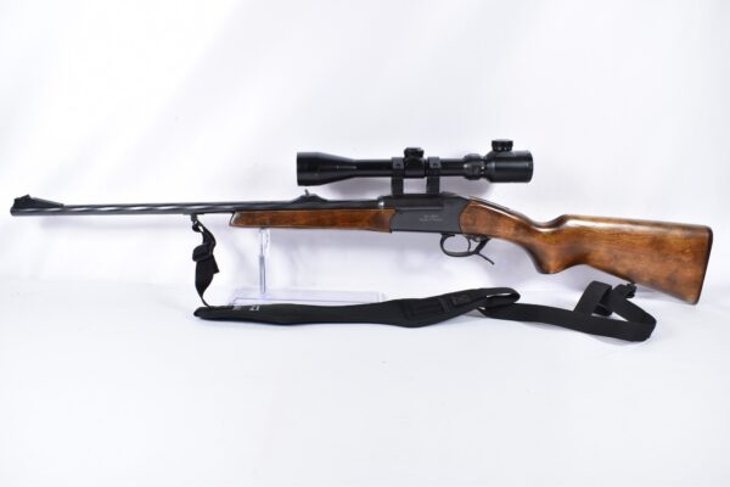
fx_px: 639
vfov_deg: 41.7
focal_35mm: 32
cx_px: 365
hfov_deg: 59.5
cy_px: 244
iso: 640
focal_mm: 21
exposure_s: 1/80
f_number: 5
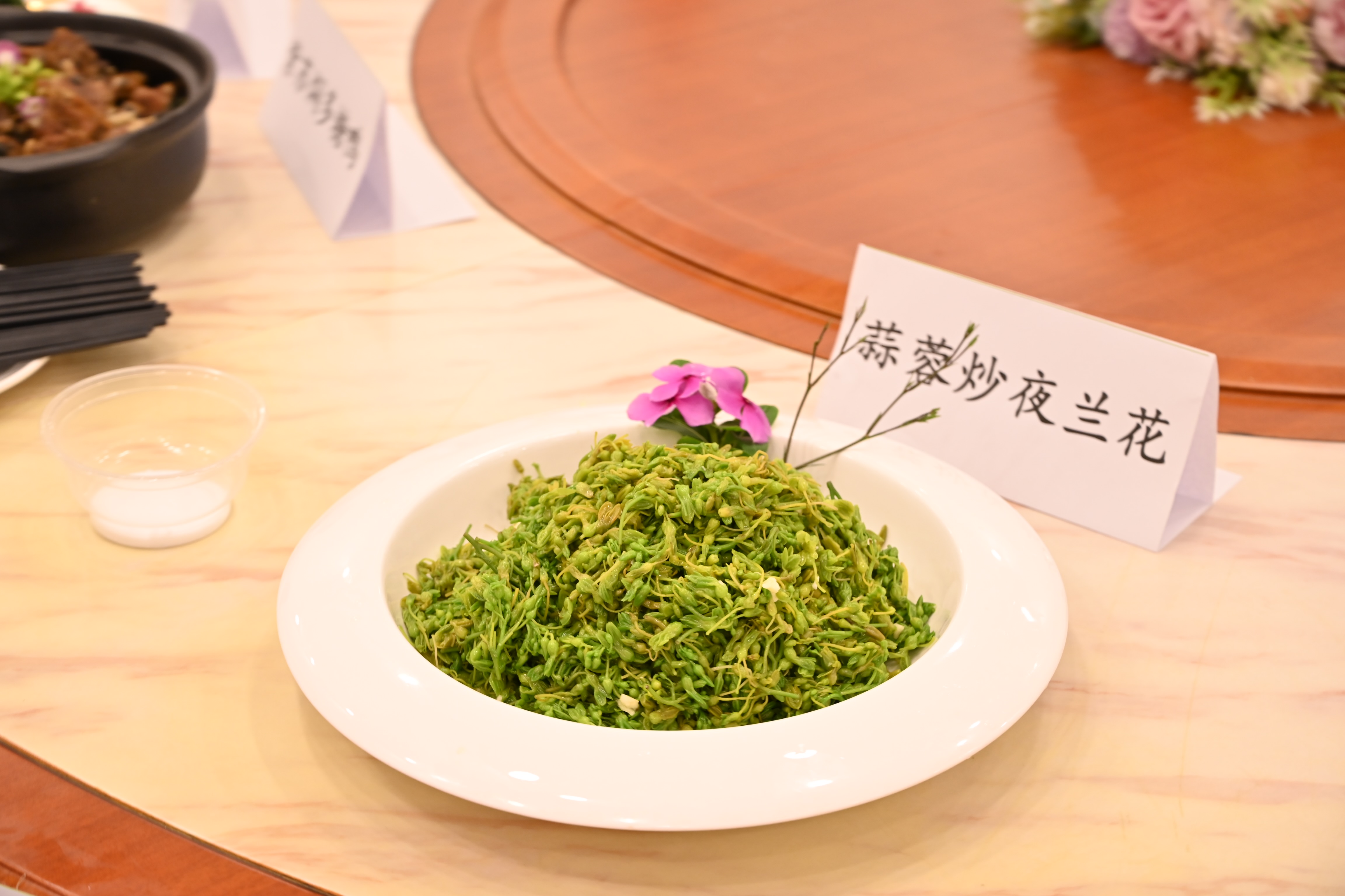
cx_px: 672
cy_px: 448
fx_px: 2615
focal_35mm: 70
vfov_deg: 19.5
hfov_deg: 28.8
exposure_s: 1/30
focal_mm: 70
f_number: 6.3
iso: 640
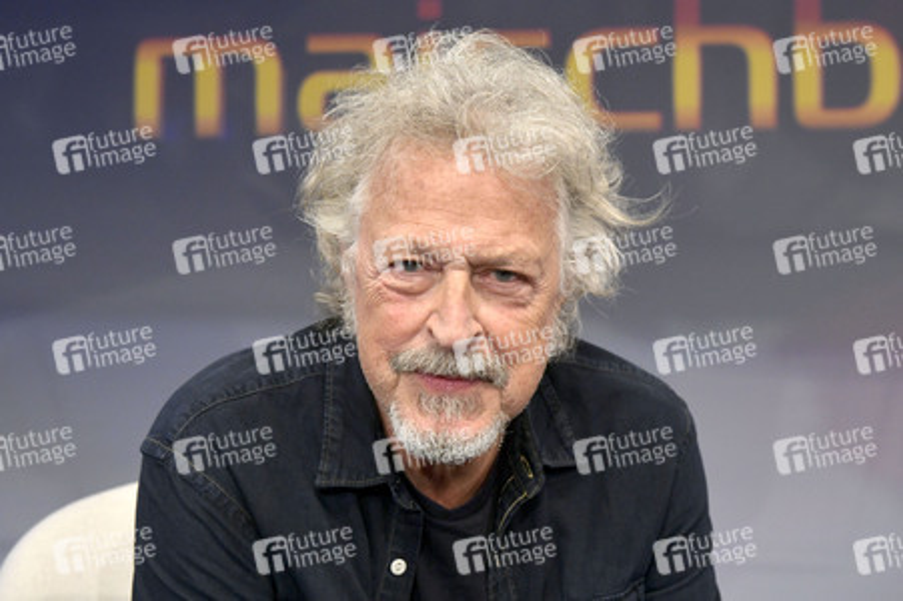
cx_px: 452
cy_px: 300
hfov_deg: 36.3
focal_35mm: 55
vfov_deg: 24.6
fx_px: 1379
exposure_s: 1/250
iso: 1600
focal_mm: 55
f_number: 6.3
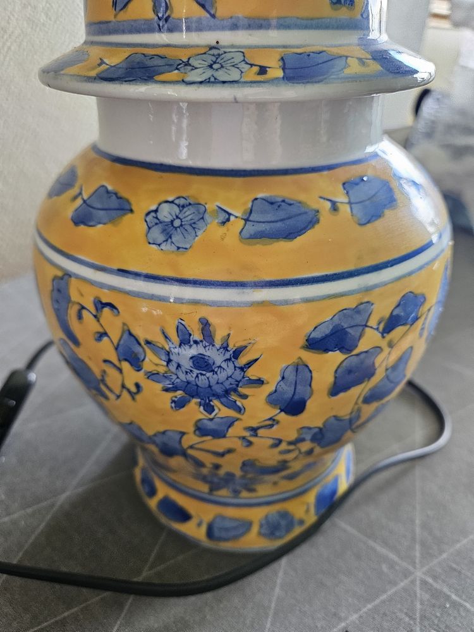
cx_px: 237
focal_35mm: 23
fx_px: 420
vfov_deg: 73.9
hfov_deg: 58.9
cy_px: 316
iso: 400
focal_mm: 5.4
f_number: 1.8
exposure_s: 1/100
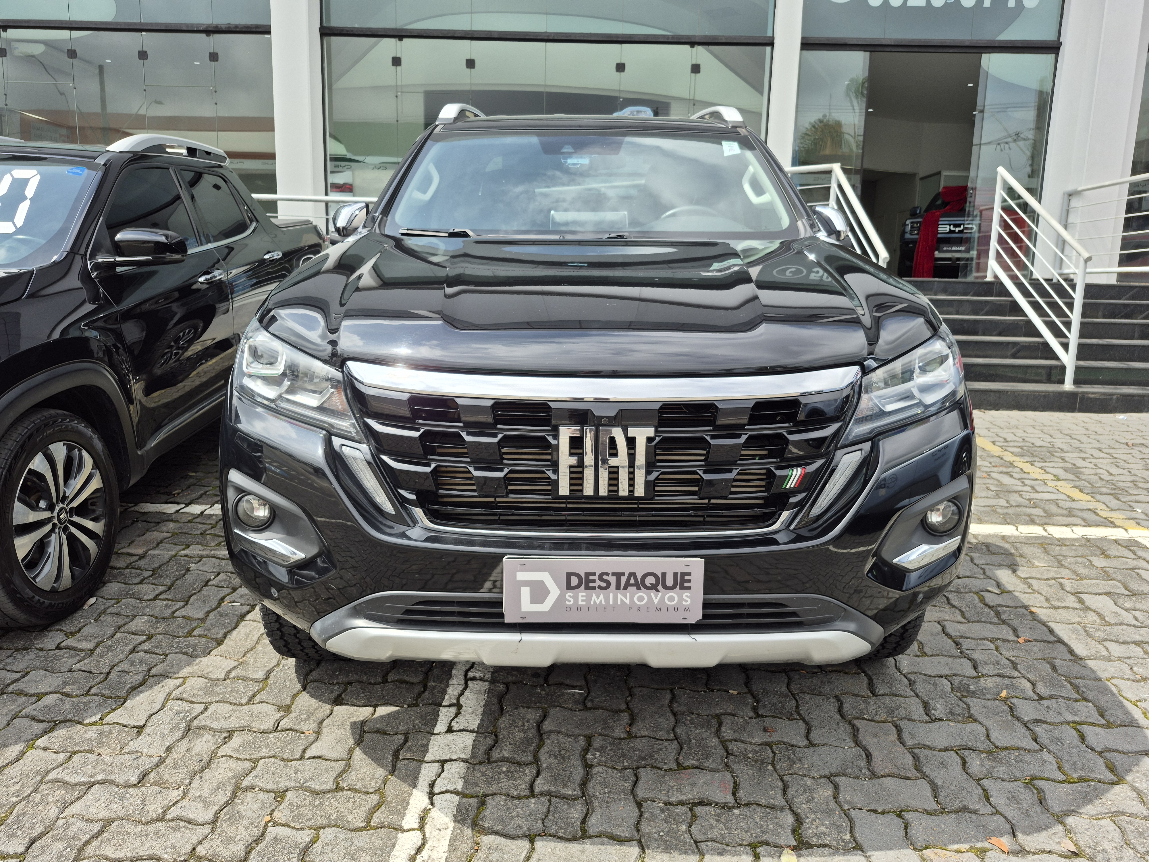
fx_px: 763
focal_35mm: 23
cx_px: 574
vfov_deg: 58.9
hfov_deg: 73.9
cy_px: 431
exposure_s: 1/1136
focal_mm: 5.4
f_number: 1.8
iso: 25
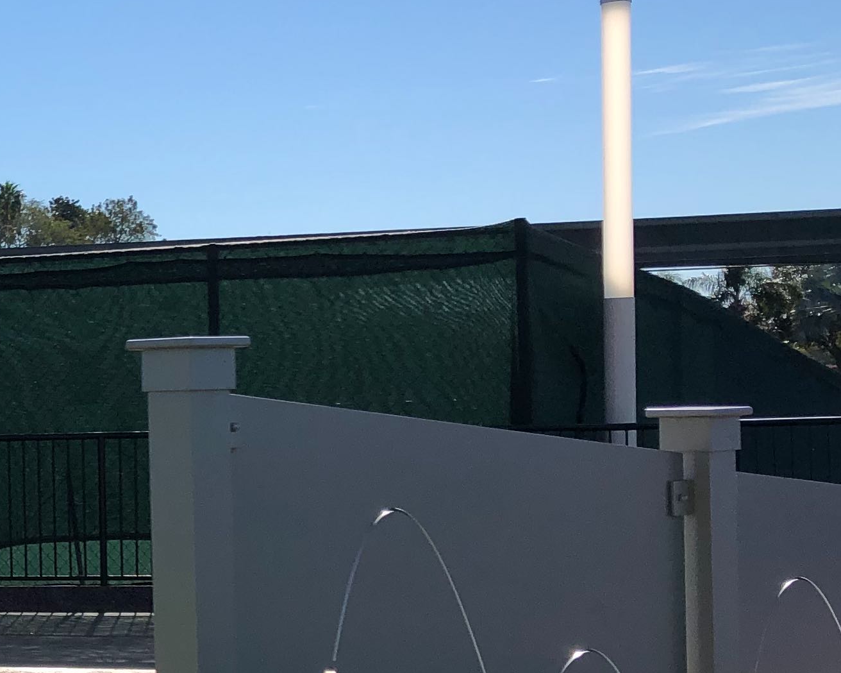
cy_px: 474
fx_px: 2090
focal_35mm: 84
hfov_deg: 19.8
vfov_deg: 18.2
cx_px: -410
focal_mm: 3.99
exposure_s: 1/2525
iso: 20
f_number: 1.8
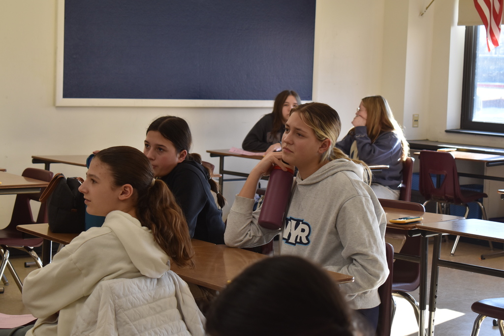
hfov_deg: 26.0
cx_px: 252
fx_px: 1092
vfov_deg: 17.5
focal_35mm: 78
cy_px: 168
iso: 400
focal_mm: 52
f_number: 5.6
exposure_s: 1/60
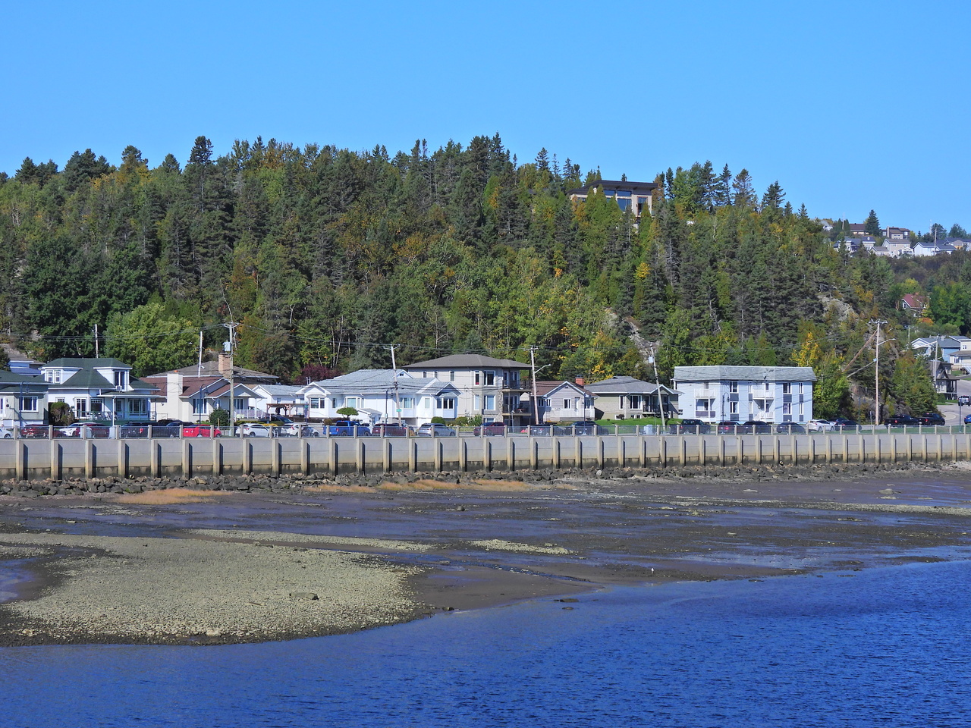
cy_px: 364
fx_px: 2665
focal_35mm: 95
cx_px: 486
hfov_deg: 20.7
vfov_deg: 15.6
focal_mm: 17
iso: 100
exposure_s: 1/1600
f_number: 4
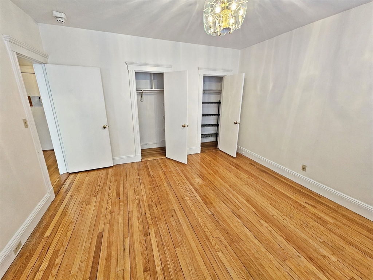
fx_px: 140
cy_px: 140
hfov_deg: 106.2
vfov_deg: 89.9
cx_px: 186
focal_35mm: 13
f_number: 2.2
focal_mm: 2.2
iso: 200
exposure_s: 1/60
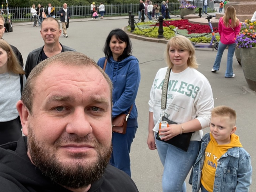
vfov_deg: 35.6
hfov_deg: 47.4
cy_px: 38
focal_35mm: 39
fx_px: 288
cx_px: 96
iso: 25
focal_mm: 2.71
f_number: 2.2
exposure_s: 1/144
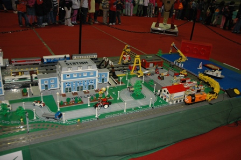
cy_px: 80
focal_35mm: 33
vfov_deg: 39.9
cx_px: 120
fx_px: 221
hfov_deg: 57.3
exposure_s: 1/60
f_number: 3.8
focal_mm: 22
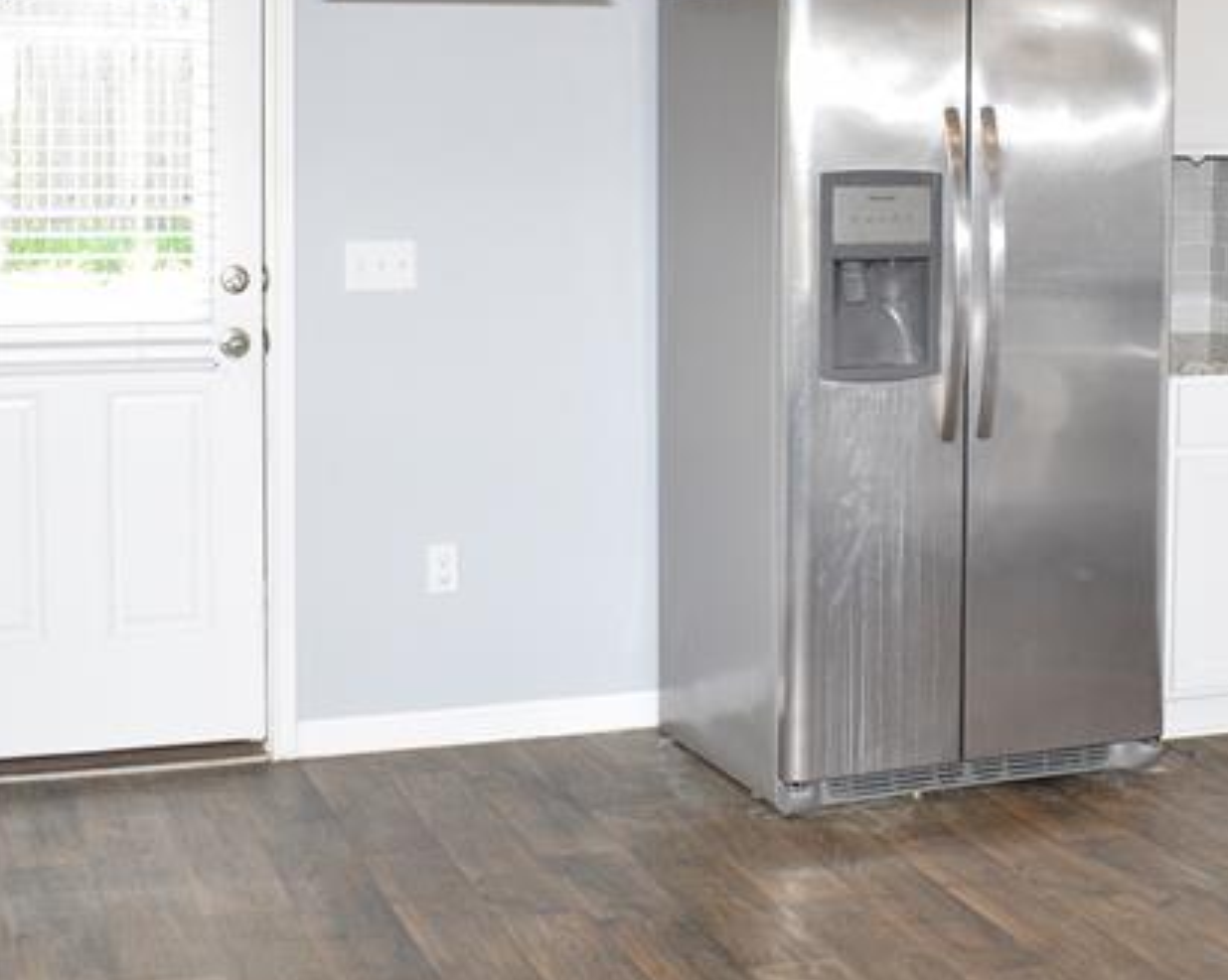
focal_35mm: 63
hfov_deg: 29.6
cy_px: 262
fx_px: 2288
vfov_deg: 24.0
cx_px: 918
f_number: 4.5
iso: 400
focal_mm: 18
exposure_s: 1/80
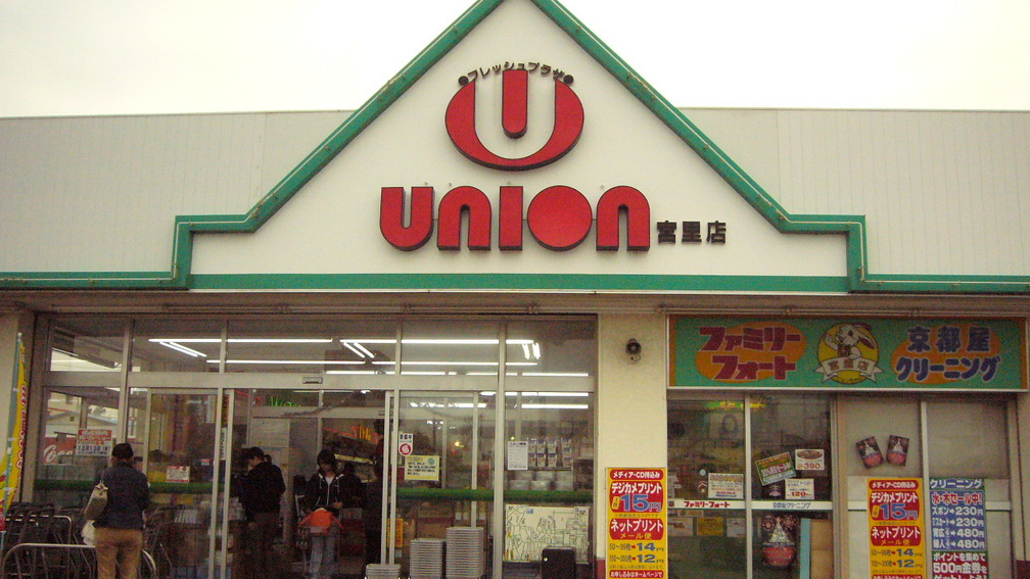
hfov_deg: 62.6
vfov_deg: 37.4
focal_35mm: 31
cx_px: 512
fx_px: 847
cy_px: 383
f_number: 5.6
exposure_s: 1/320
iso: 400
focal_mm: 4.6
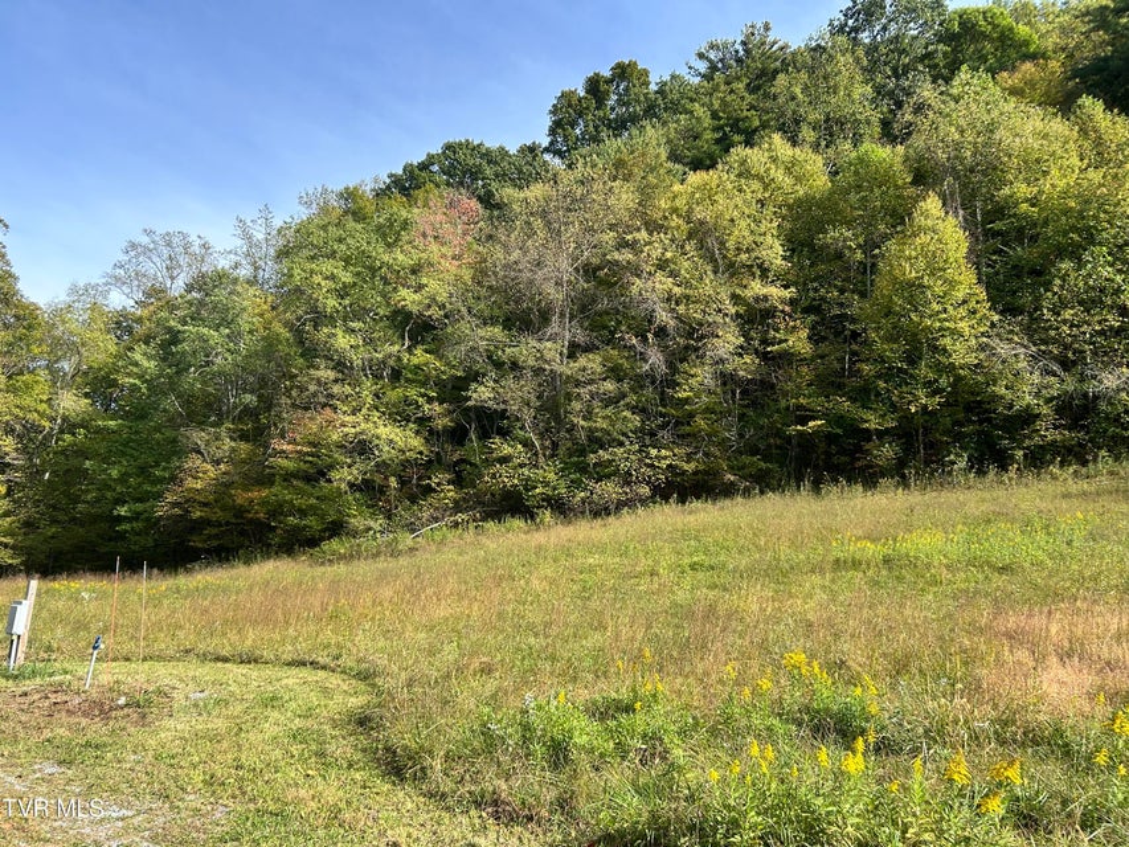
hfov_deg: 67.3
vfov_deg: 53.1
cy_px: 424
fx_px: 848
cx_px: 564
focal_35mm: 26
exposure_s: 1/1183
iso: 50
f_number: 1.5
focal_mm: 5.7
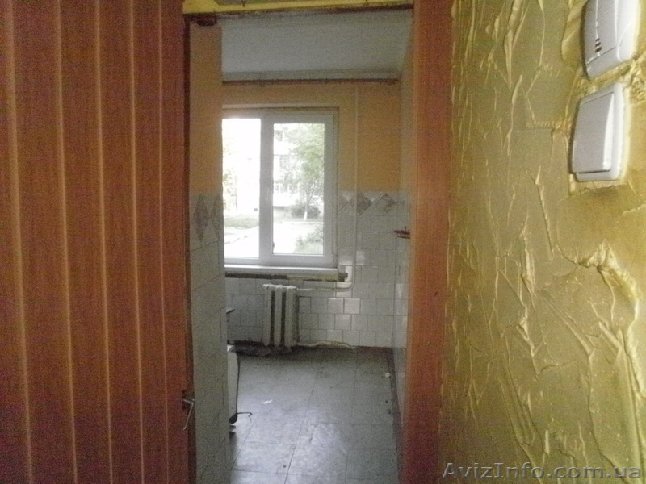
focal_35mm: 26
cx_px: 323
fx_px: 485
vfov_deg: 53.1
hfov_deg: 67.3
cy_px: 242
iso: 1600
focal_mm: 4.65
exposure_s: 1/320
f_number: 2.6
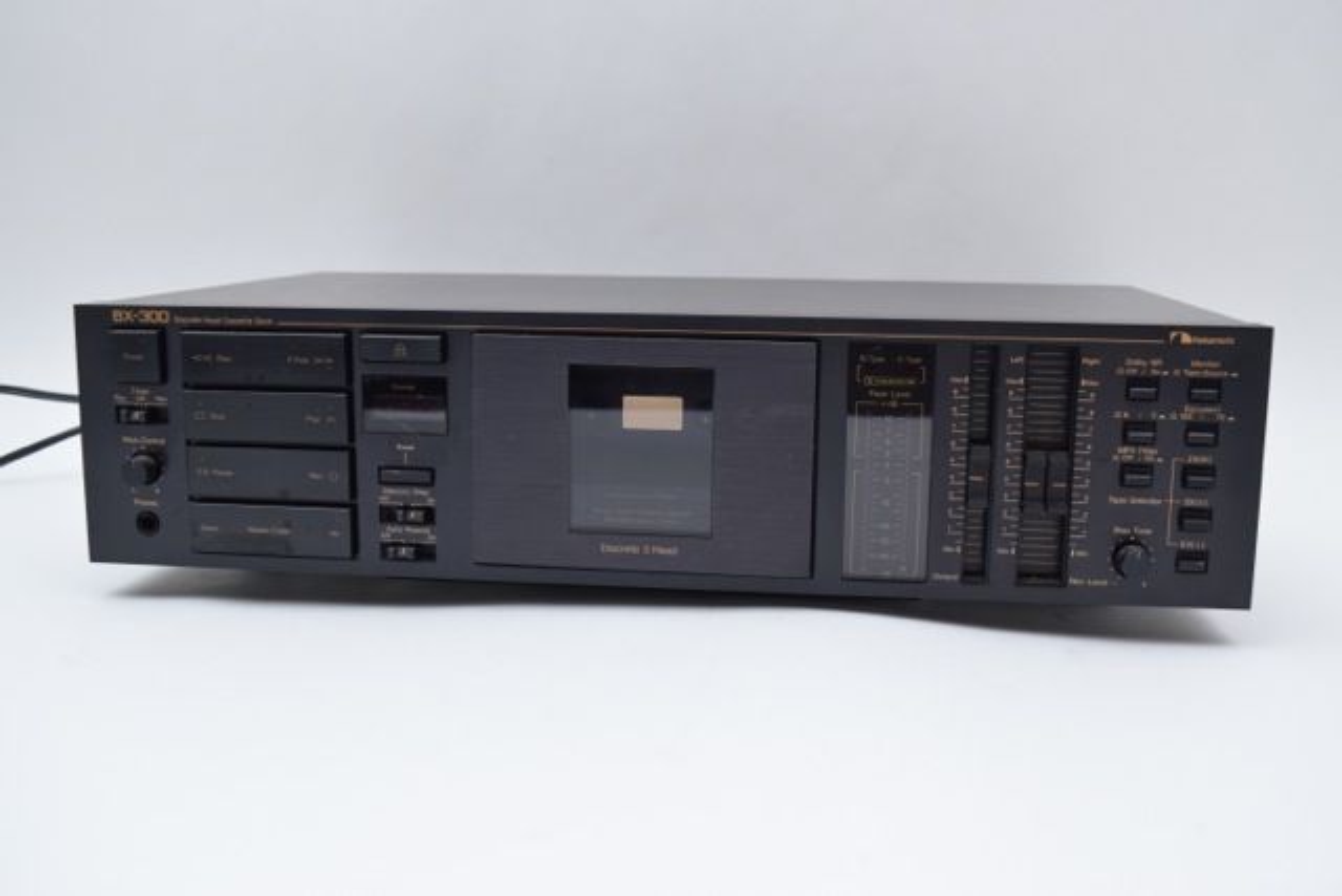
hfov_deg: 49.5
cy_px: 448
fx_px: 1454
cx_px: 671
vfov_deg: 34.2
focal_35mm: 39
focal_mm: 26
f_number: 5.6
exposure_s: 1/125
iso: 800
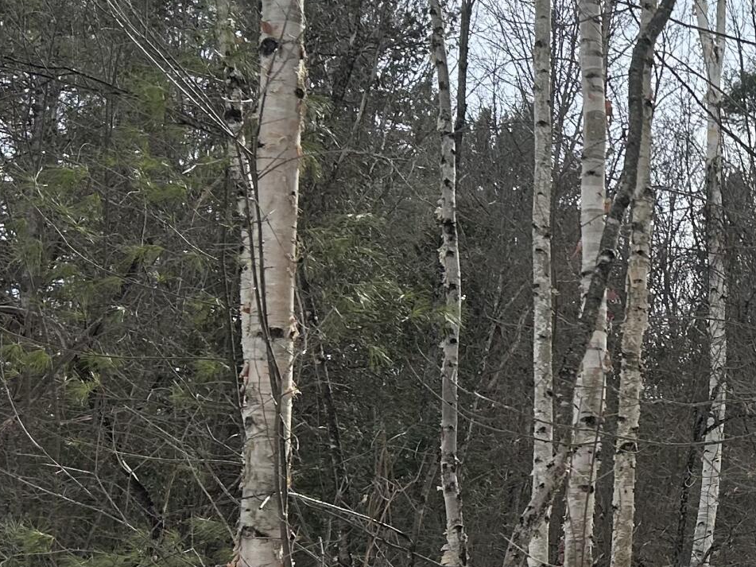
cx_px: 891
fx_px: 1791
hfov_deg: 22.1
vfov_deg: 18.0
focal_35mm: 82
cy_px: 352
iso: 50
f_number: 1.5
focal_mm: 5.7
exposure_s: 1/2404
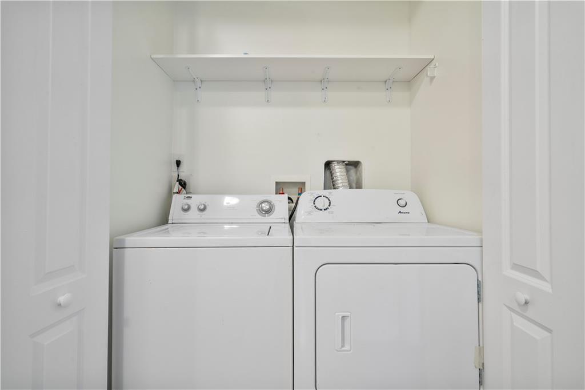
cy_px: 195
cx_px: 292
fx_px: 276
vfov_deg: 70.4
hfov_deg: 93.3
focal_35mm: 17
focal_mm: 17
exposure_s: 1/20
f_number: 10
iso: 640
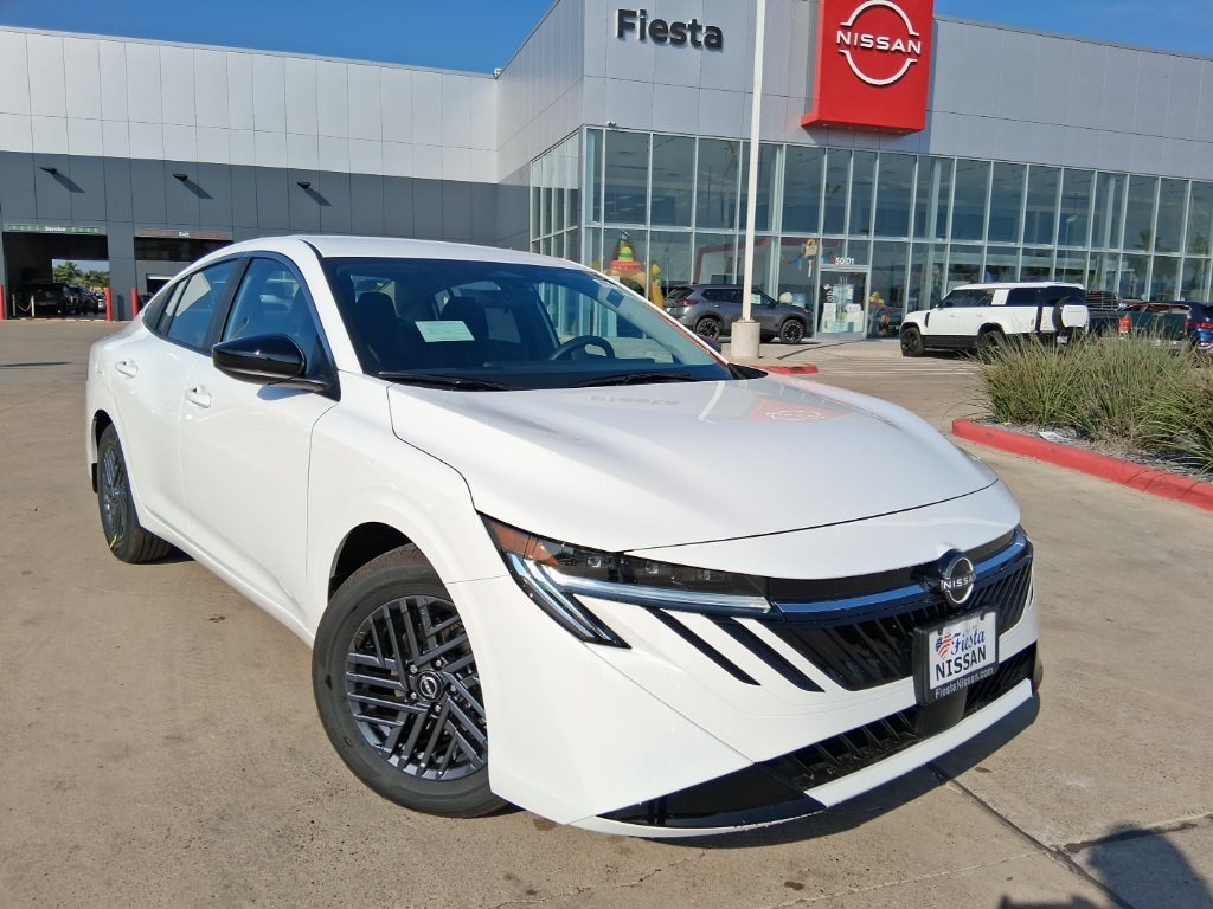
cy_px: 454
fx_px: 911
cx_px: 606
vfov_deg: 53.1
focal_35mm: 26
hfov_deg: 67.3
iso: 25
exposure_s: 1/1314
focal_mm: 3.98
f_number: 1.8
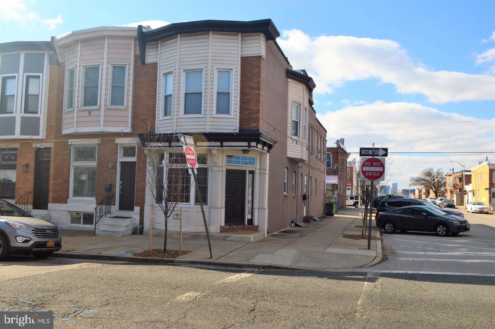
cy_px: 164
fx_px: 412
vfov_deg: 43.5
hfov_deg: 62.0
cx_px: 248
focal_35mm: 30
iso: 360
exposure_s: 1/500
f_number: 11
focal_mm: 20
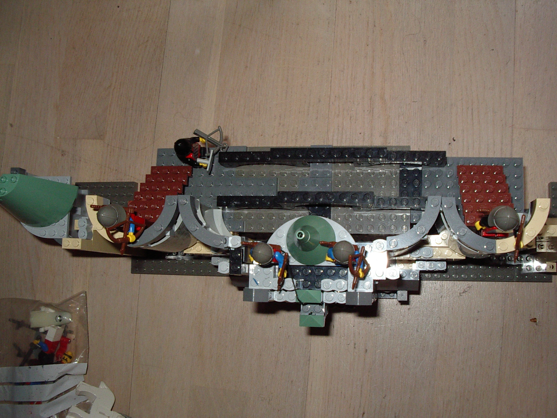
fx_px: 611
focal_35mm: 38
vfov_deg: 37.7
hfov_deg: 49.0
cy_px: 209
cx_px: 278
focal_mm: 5.8
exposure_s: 1/60
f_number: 4.8
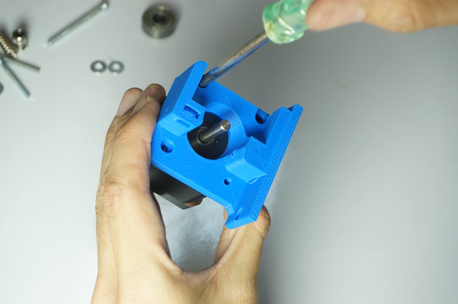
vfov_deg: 18.1
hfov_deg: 27.0
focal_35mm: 75
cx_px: 229
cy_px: 152
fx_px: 953
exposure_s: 1/80
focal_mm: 50
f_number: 8
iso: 400
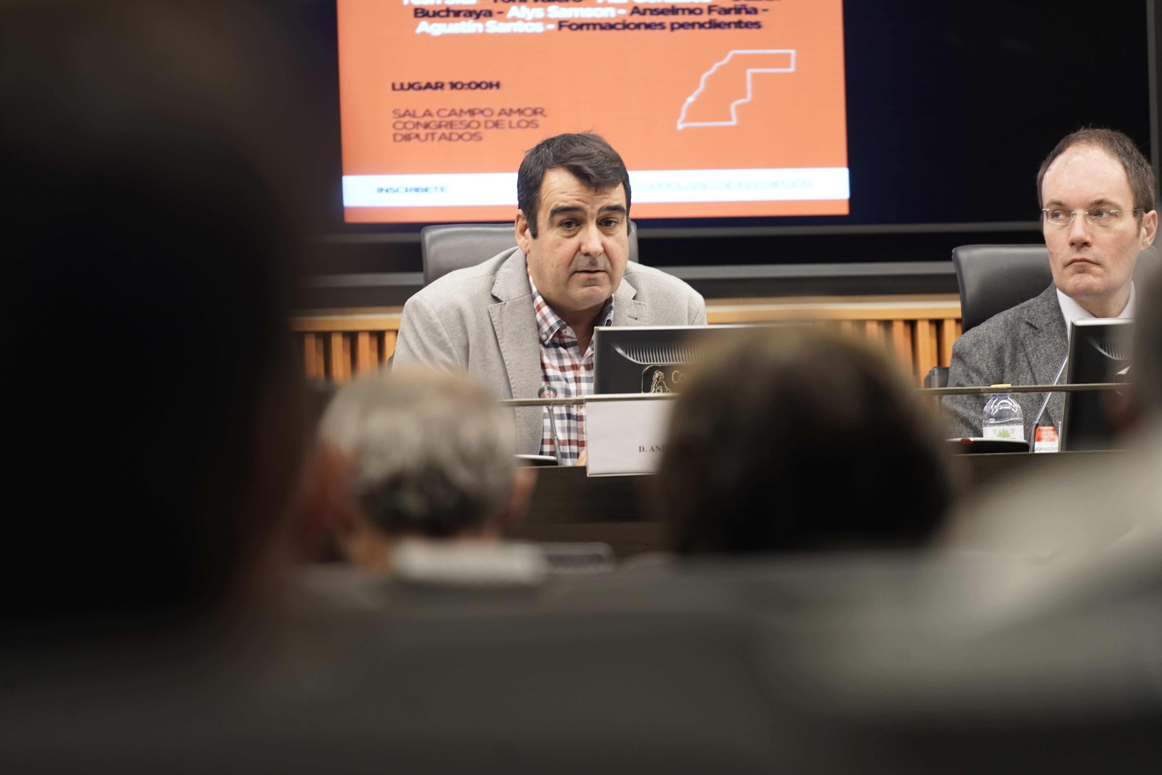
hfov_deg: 10.3
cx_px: 581
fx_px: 6455
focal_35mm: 200
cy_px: 388
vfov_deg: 6.9
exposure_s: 1/80
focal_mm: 200
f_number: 4
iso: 1250
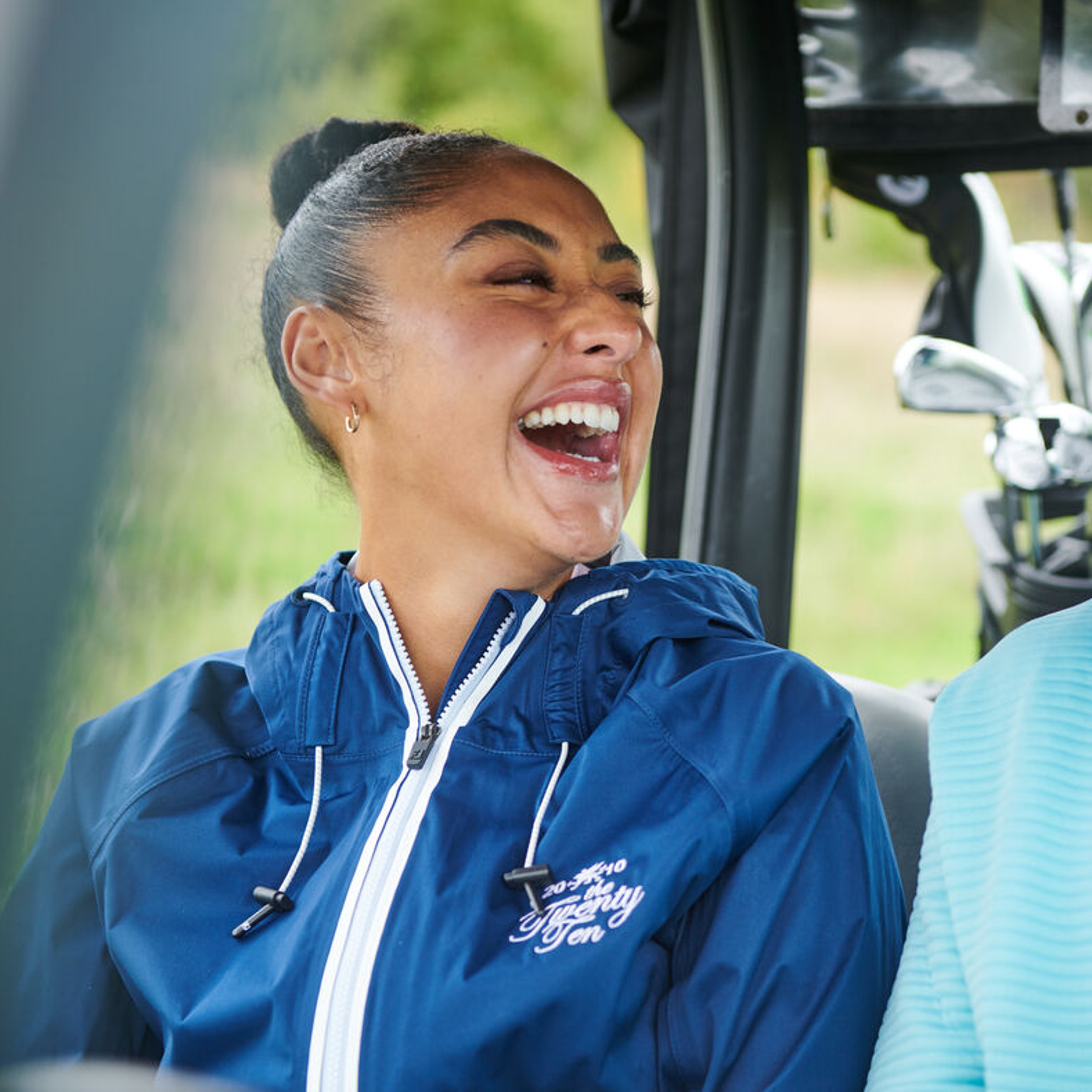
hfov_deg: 22.8
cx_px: 815
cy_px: 549
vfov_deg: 23.1
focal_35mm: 75
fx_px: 2677
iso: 200
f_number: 3.2
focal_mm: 58
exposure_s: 1/160
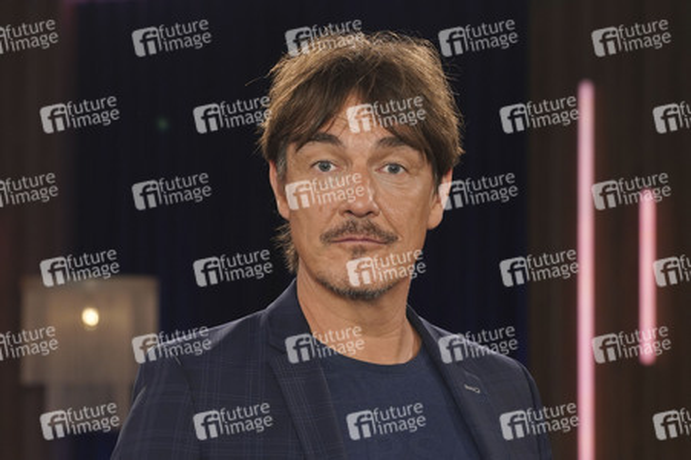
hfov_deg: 24.2
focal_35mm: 84
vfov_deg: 16.2
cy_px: 230
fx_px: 1611
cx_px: 346
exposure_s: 1/200
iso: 1600
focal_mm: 84
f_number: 5
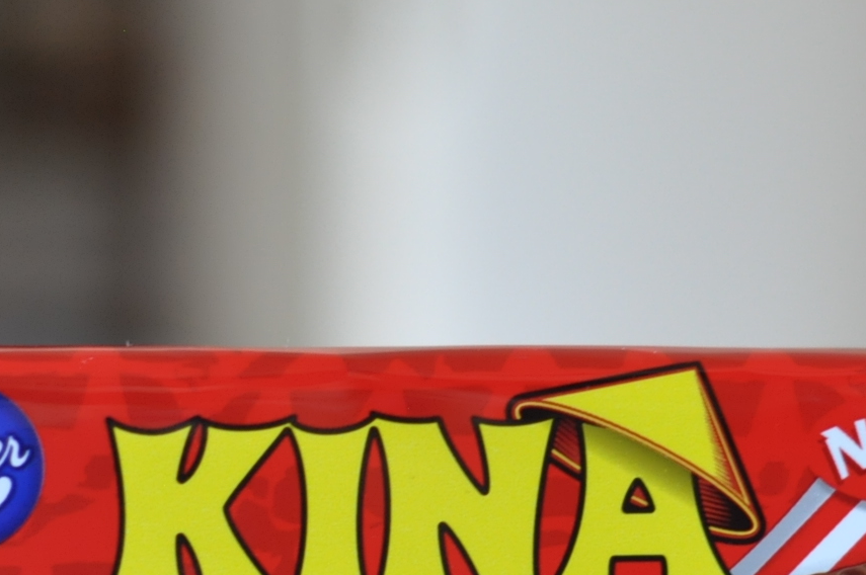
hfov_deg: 11.0
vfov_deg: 7.3
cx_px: 444
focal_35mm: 188
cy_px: 469
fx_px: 4517
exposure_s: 1/30
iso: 1000
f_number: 2.8
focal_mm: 50
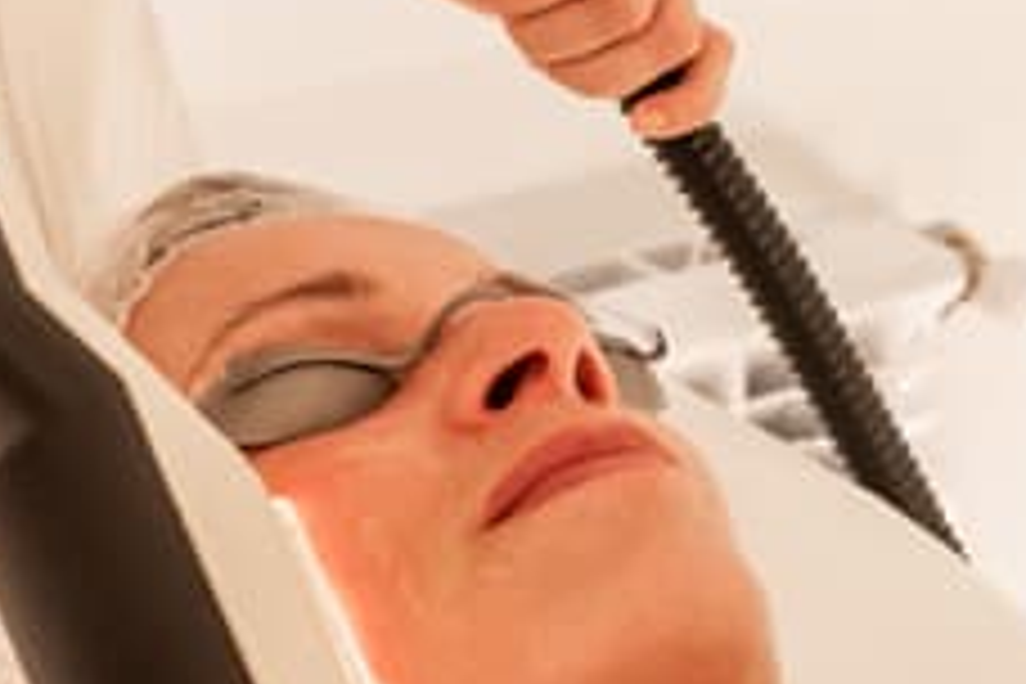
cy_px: 436
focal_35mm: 149
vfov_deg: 9.2
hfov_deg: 13.6
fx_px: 4246
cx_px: 963
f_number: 5.6
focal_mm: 34
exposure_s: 1/60
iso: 640
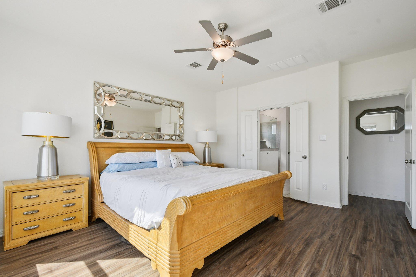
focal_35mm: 15
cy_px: 138
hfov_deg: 100.4
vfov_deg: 77.3
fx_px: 173
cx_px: 208
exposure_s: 1/250
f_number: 8
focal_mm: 10
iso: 400
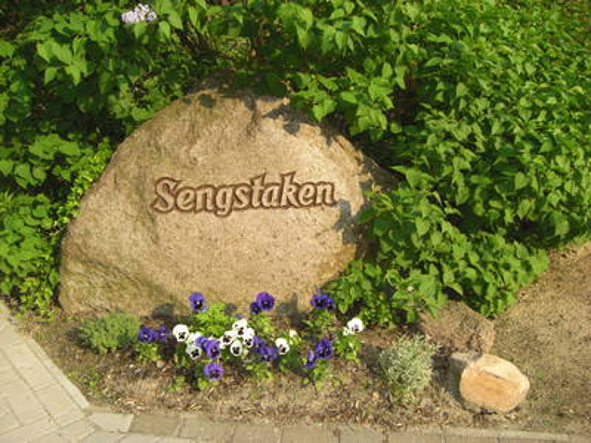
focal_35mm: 38
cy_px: 222
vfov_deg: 37.7
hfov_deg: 49.0
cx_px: 296
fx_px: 649
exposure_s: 1/640
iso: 64
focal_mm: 6.2
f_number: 2.7
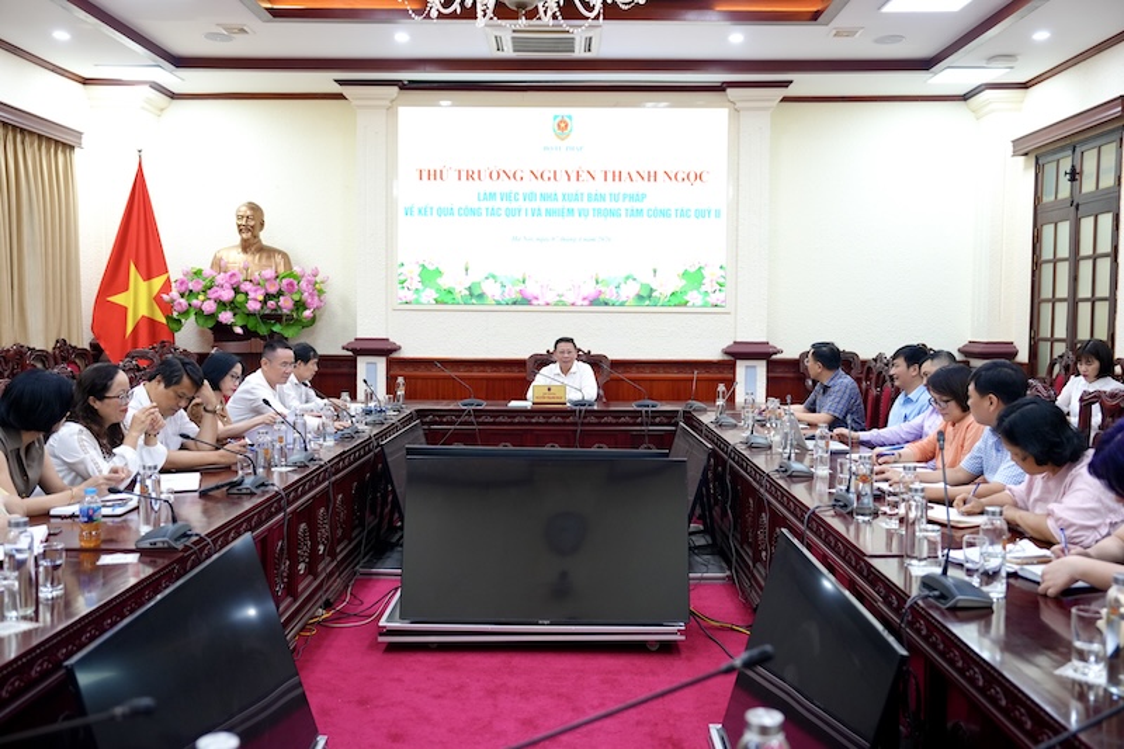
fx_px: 1030
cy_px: 374
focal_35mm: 33
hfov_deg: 57.2
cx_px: 562
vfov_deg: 40.0
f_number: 2.8
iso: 1250
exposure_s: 1/200
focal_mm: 33
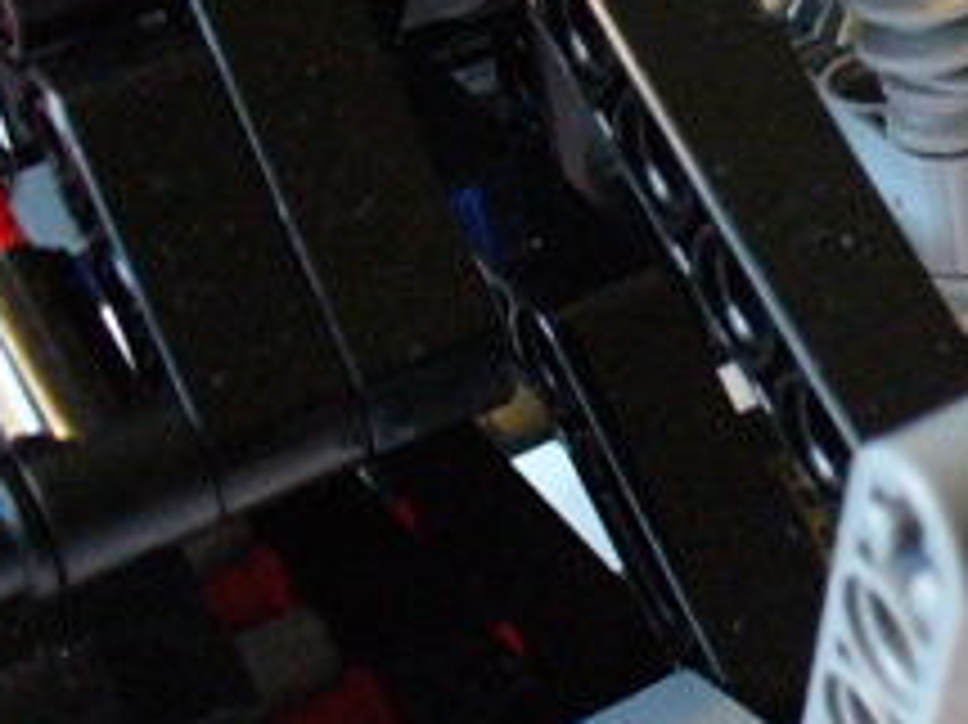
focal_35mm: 110
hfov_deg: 16.7
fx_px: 3074
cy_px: 297
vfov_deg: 13.4
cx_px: 1315
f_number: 2.8
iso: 400
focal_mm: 6.1
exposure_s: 1/13
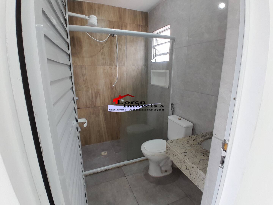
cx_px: 136
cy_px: 102
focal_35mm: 17
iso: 50
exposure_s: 1/40
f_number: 2.2
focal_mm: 1.46
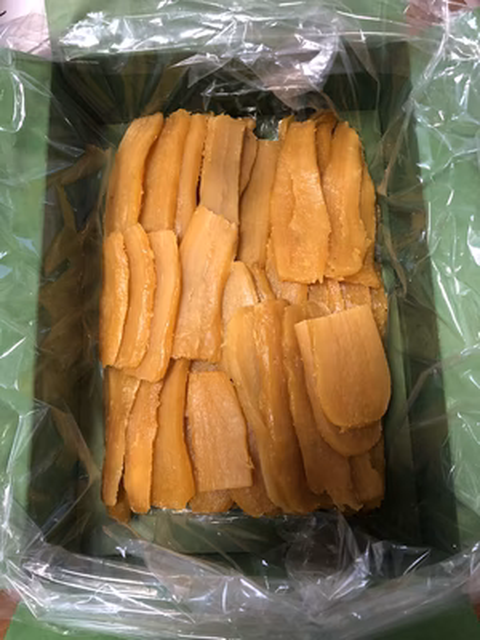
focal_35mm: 28
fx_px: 518
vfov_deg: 63.4
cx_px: 240
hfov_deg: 49.7
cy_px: 320
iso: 100
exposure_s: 1/17
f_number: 1.8
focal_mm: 3.99
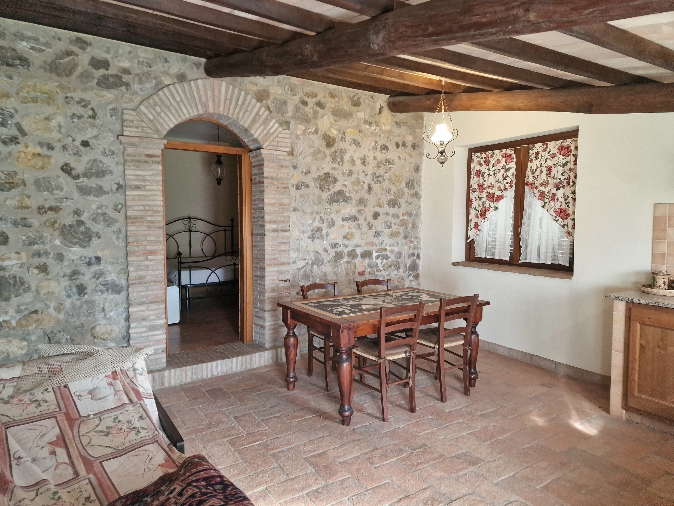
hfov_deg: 73.9
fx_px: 448
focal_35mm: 23
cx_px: 337
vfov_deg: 58.9
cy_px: 253
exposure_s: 1/100
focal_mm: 6.4
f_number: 1.8
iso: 500
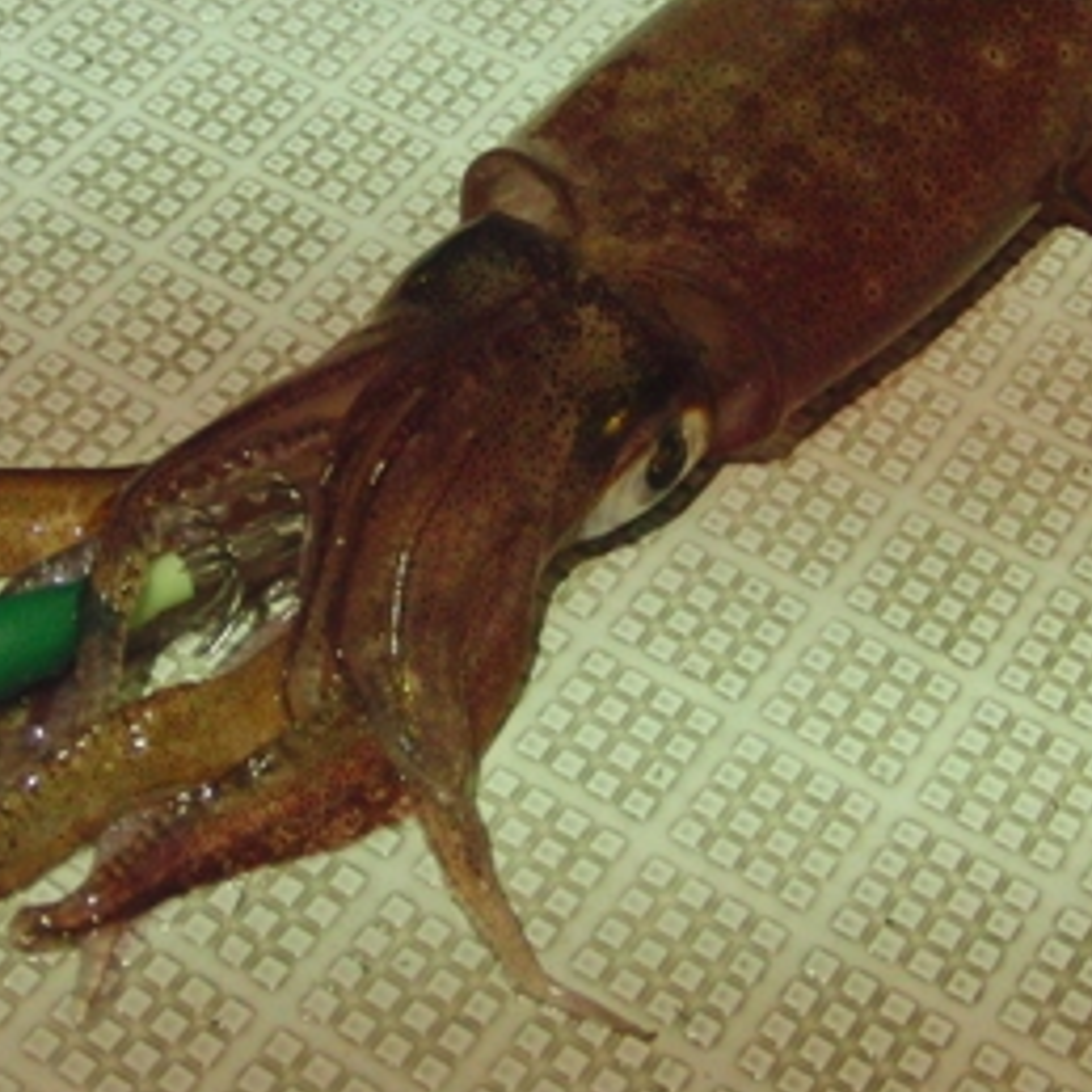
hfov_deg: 26.9
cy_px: 333
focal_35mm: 64
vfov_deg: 26.7
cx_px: 495
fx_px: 2284
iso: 500
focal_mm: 6.42
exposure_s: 1/250
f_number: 3.6
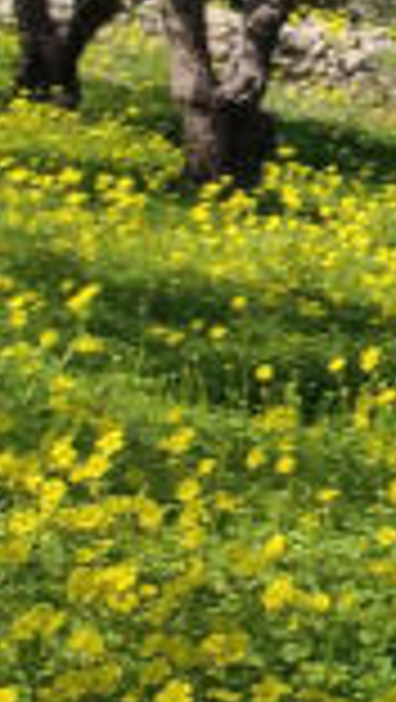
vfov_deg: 11.8
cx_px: 1692
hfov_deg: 5.7
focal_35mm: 179
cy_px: -68
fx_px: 3334
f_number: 1.89
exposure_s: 1/2860
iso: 100
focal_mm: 5.43
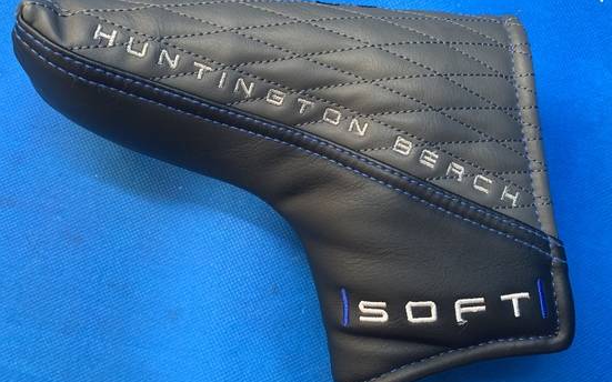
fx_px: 534
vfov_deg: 39.4
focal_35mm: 32
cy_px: 177
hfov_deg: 59.6
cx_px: 319
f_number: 1.8
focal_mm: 4.25
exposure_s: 1/60
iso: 160
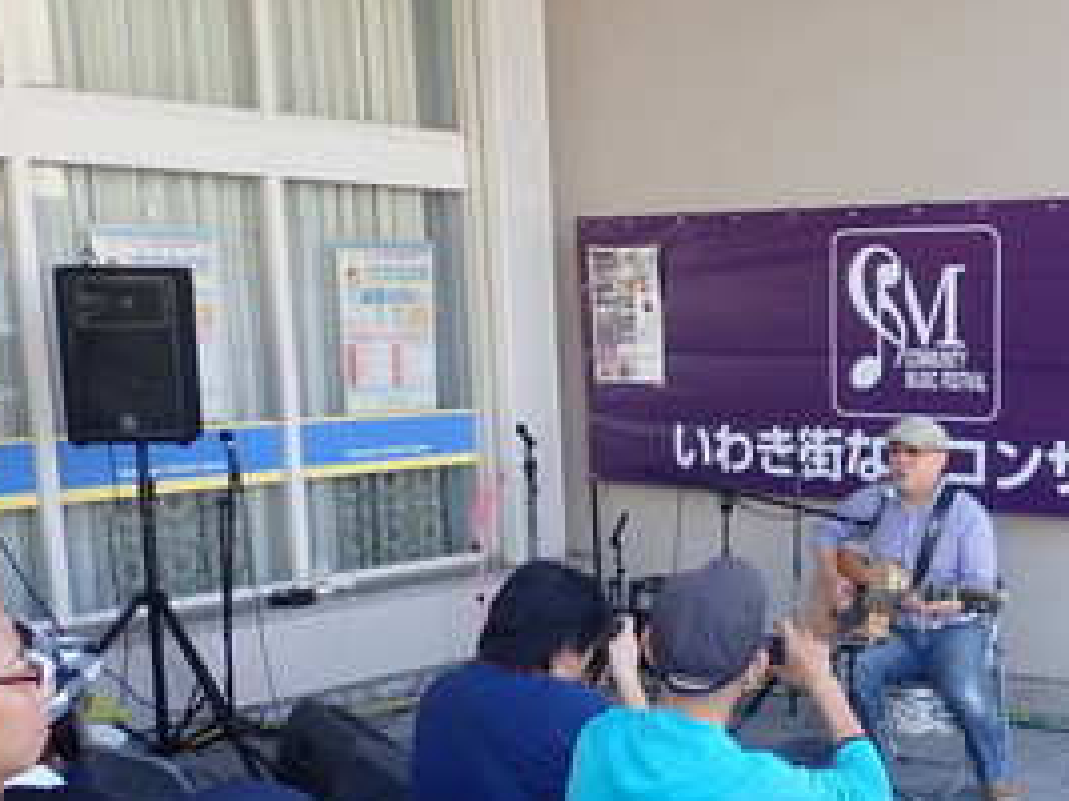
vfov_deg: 26.5
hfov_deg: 34.6
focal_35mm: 54
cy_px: 637
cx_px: 841
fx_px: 1667
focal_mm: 5.87
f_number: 2.4
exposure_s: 1/100
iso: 100
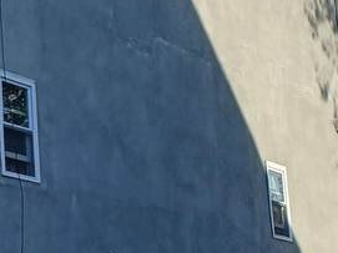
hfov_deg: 14.2
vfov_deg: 12.5
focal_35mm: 118
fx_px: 1152
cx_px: -321
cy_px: 87
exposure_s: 1/253
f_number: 1.8
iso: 32
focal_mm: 4.6
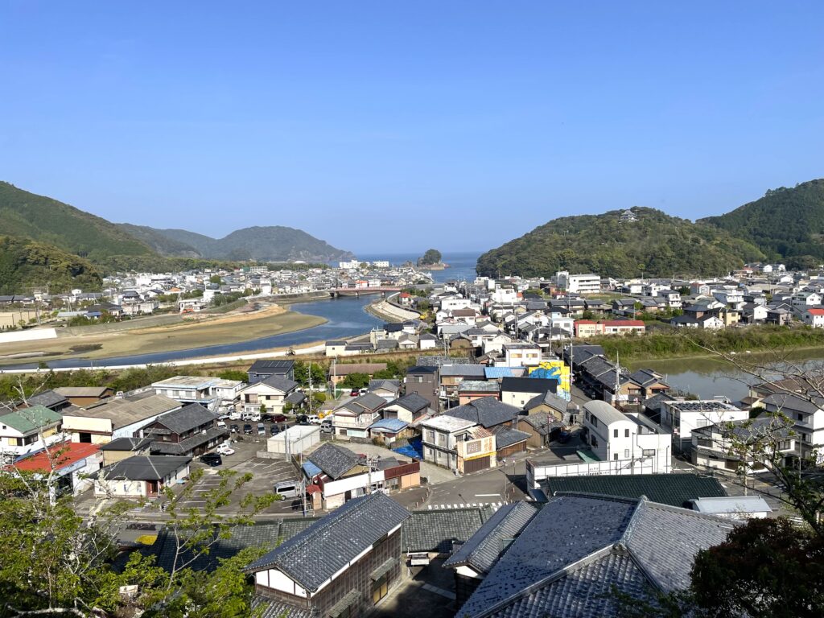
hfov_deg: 67.3
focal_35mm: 26
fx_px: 619
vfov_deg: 53.1
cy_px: 309
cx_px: 412
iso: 32
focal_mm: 4.2
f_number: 1.6
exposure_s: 1/5556
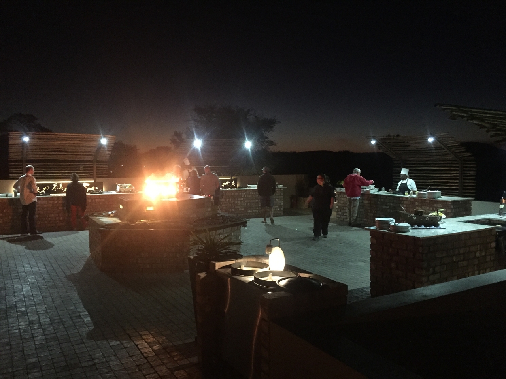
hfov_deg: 61.7
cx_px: 253
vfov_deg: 48.2
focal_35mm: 29
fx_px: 424
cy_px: 190
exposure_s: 1/17
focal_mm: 4.15
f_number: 2.2
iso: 1000
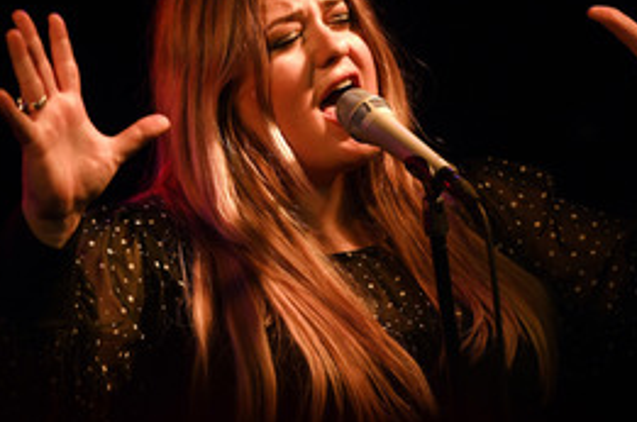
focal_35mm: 320
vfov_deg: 4.3
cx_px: 414
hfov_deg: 6.4
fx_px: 5652
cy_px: 215
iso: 2000
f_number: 3.2
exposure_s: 1/250
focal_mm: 185
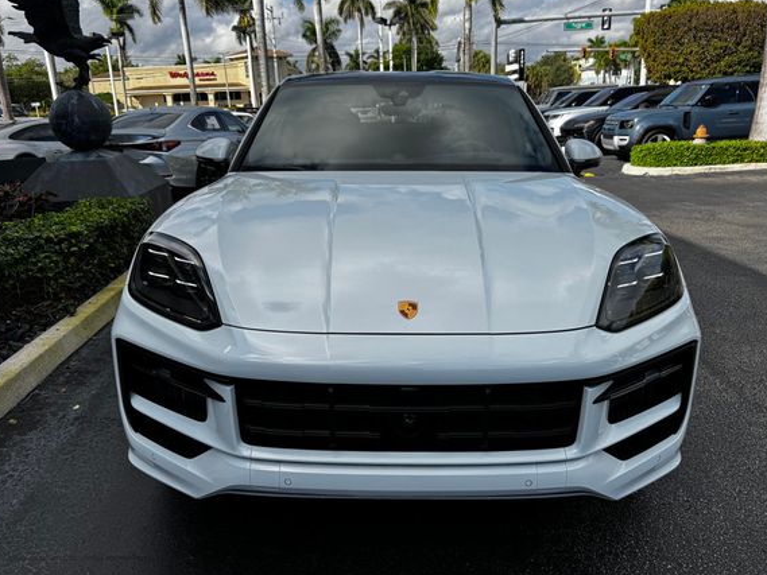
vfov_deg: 51.4
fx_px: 598
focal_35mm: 27
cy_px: 287
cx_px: 391
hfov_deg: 65.3
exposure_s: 1/2833
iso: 80
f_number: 1.78
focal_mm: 6.76
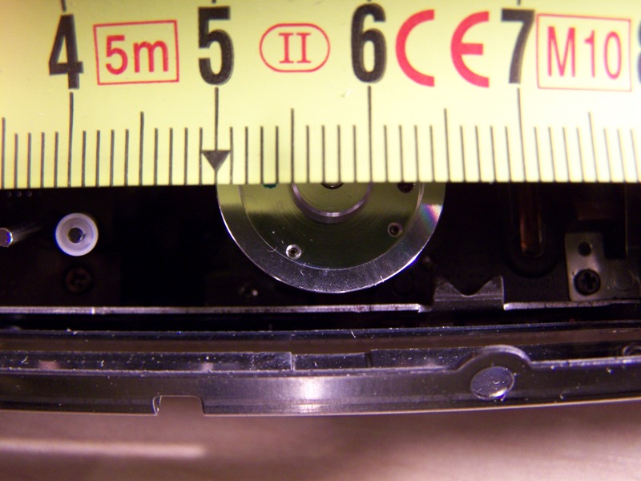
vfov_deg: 37.7
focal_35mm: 38
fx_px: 704
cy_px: 240
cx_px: 320
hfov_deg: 49.0
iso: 160
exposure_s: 1/15
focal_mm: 6.3
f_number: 2.8
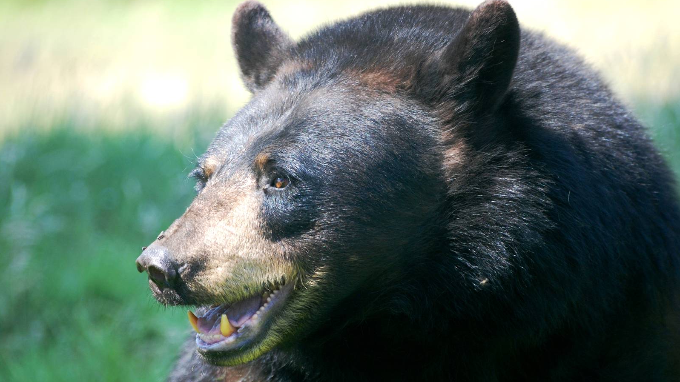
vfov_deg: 4.5
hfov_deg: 8.1
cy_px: 195
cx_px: 340
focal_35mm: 268
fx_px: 4832
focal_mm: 170
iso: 400
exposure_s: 1/320
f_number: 4.8
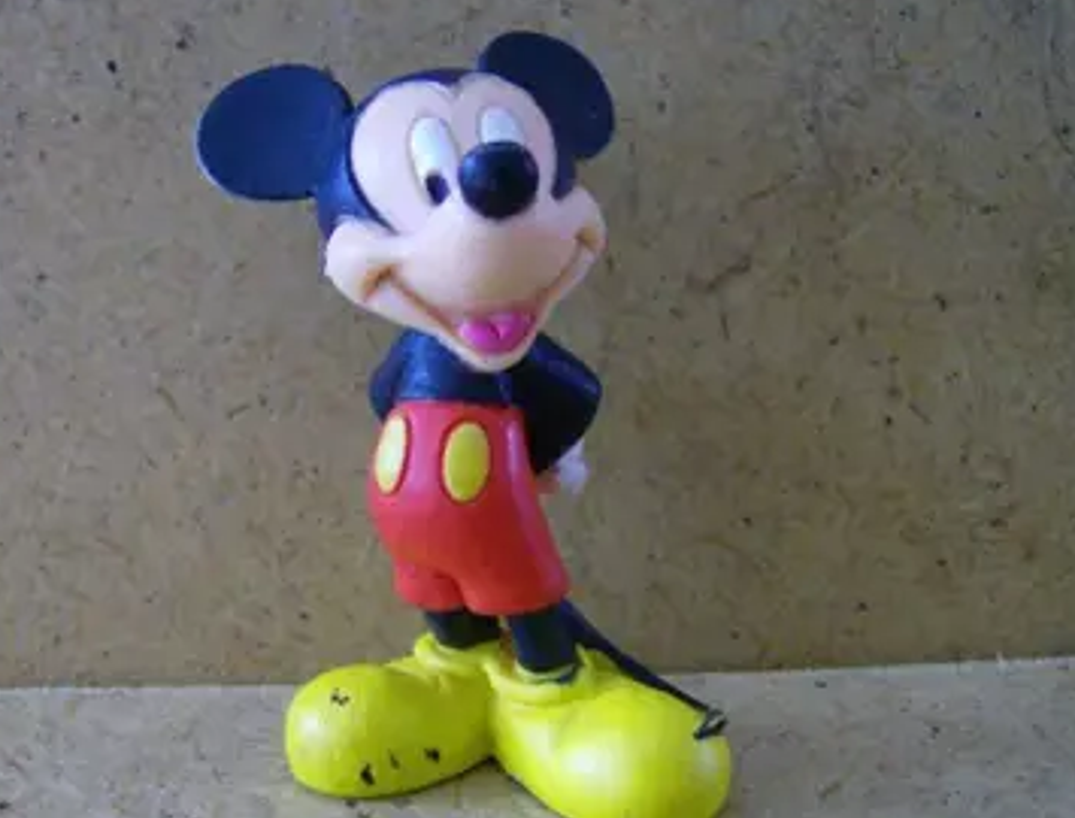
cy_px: 470
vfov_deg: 30.5
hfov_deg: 39.3
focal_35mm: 48
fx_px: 1498
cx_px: 428
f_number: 2.8
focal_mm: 6
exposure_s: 1/24.7
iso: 200
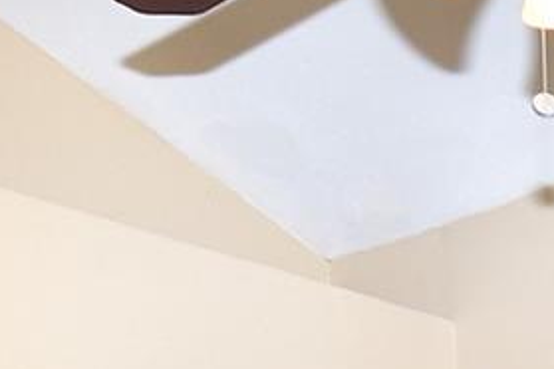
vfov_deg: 10.5
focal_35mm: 110
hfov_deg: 17.3
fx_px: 1693
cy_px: 925
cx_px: 745
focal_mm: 10
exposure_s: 1/60
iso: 250
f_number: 4.5
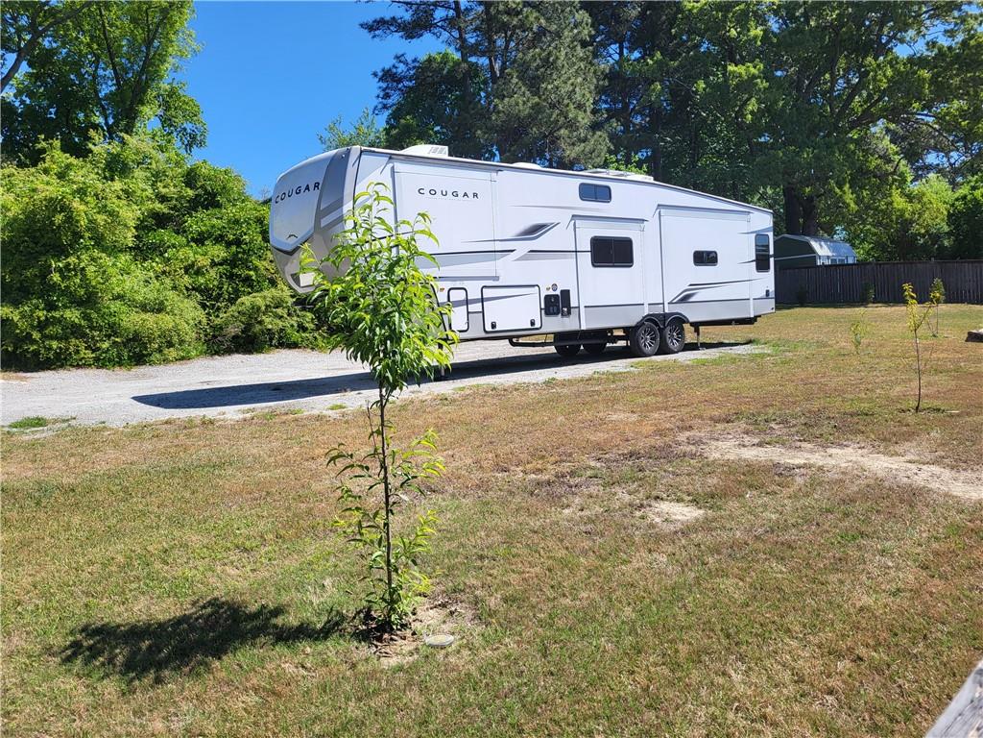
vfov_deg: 53.1
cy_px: 369
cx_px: 492
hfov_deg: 67.3
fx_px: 738
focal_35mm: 26
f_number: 1.8
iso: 40
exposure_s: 1/1936
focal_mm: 5.4
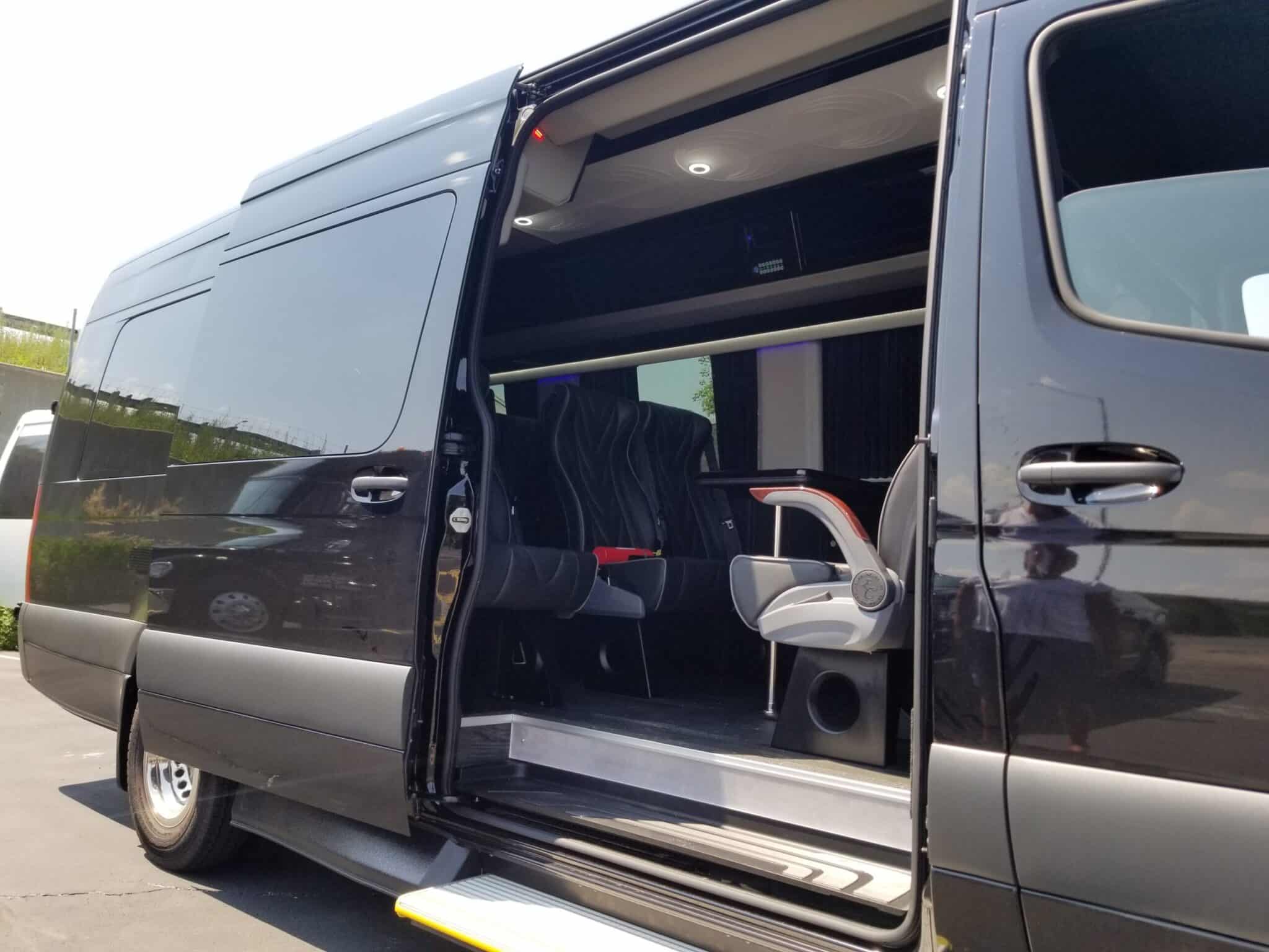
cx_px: 634
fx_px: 953
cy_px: 476
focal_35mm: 26
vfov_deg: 53.1
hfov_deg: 67.3
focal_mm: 4.3
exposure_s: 1/834
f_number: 1.7
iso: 50
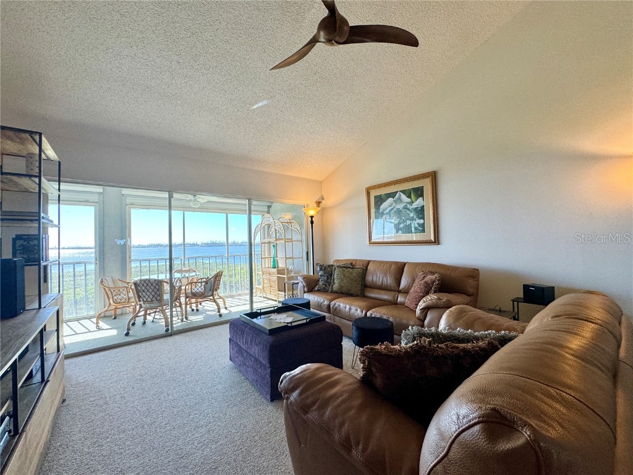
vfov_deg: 85.7
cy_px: 238
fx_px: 256
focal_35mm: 14
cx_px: 316
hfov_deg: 102.1
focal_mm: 2.22
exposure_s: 1/120
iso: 125
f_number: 2.2
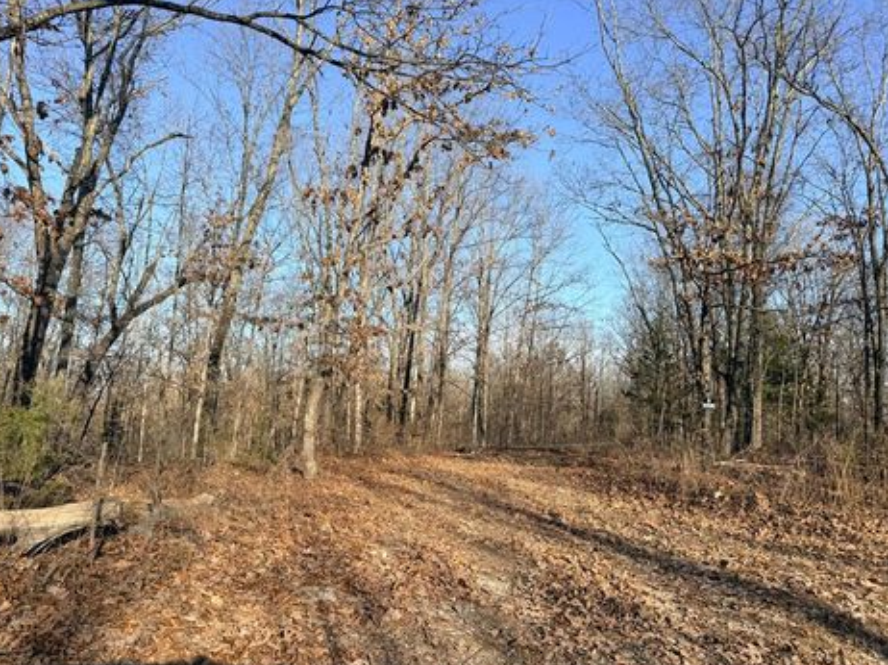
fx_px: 667
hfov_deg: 67.3
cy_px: 341
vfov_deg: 53.0
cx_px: 452
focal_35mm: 26
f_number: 1.78
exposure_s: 1/2703
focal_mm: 6.76
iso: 80
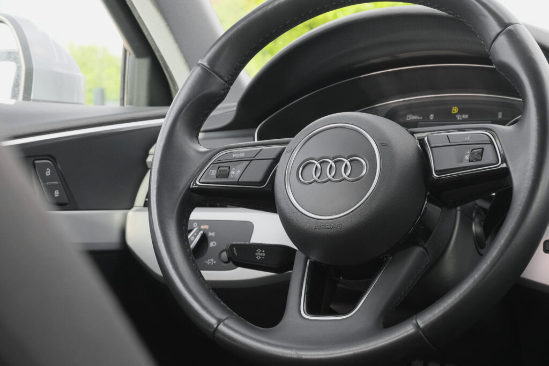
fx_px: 1037
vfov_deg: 20.0
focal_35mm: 68
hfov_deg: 29.7
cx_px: 274
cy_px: 183
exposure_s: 1/125
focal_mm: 45
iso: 2000
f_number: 8
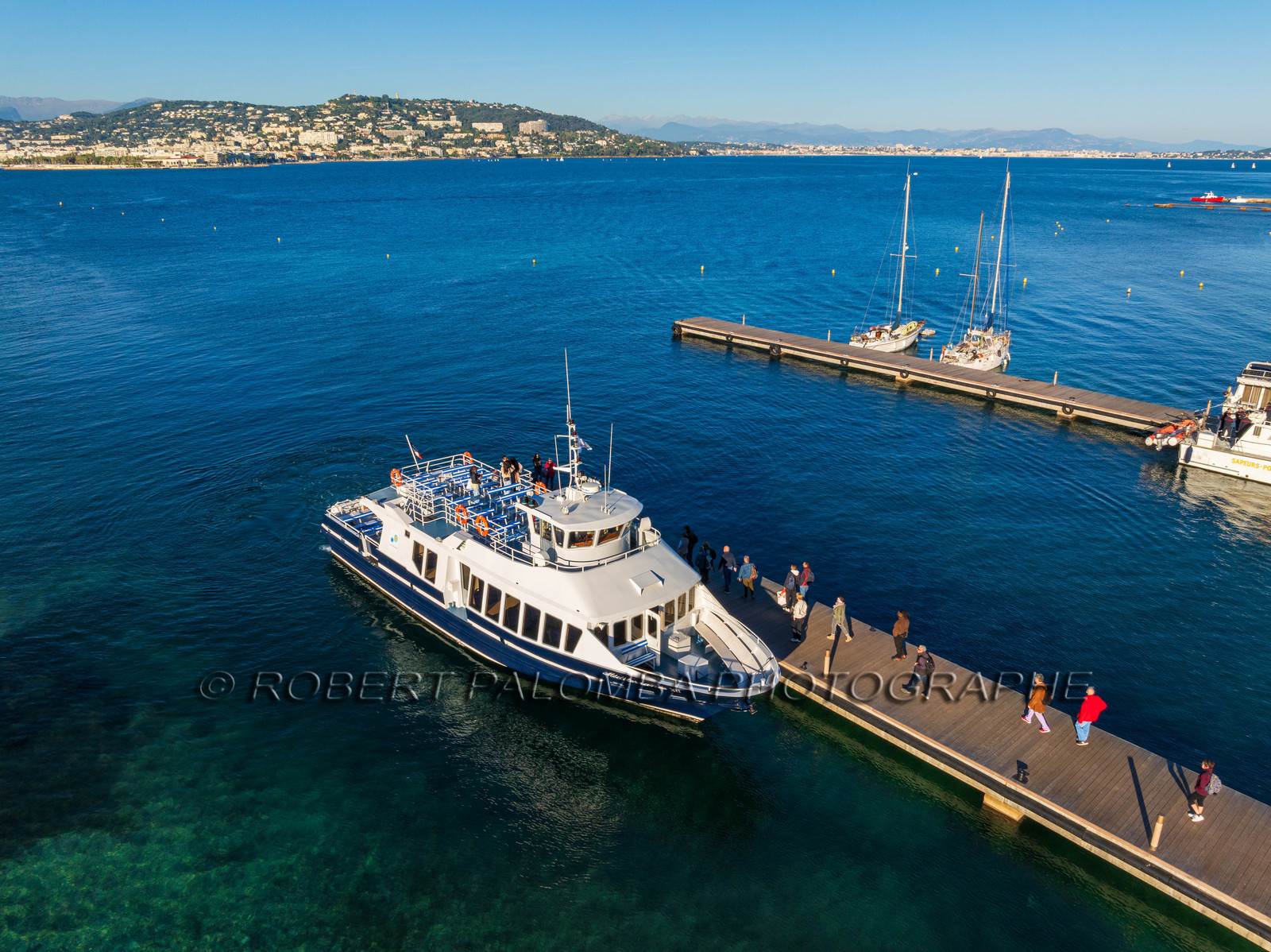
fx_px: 881
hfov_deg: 71.6
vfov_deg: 56.8
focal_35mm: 24
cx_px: 636
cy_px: 476
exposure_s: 1/200
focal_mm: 12.3
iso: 100
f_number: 10
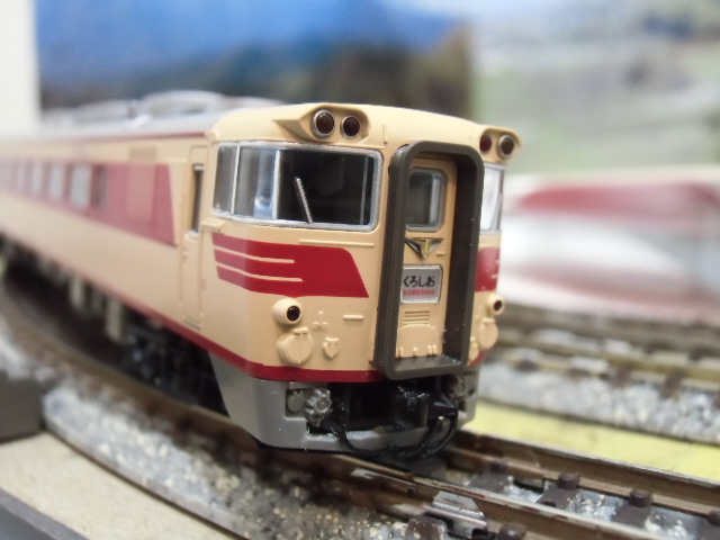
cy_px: 270
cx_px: 360
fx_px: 790
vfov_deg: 37.7
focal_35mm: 38
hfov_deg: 49.0
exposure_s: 1/13
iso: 800
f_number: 3.9
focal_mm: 6.67
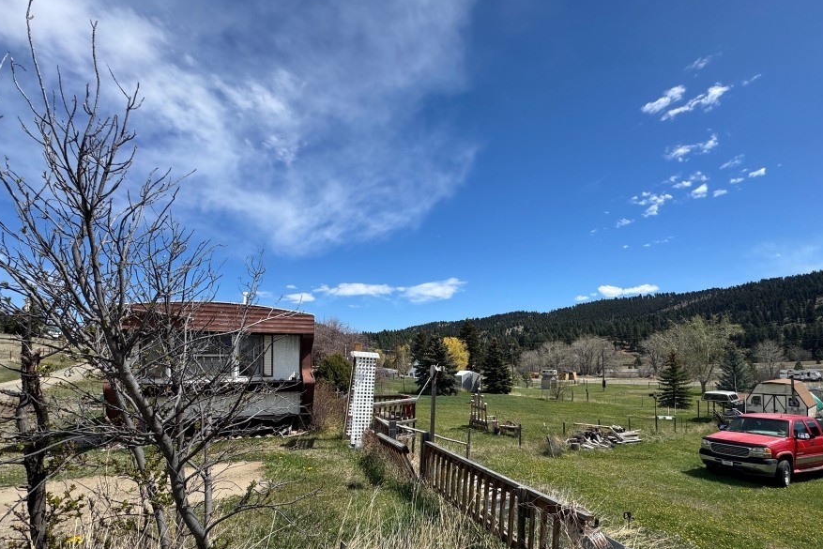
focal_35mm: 17
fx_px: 389
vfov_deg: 69.1
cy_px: 350
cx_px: 446
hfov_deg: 93.1
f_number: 2.2
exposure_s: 1/2083
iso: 50
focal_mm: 2.22
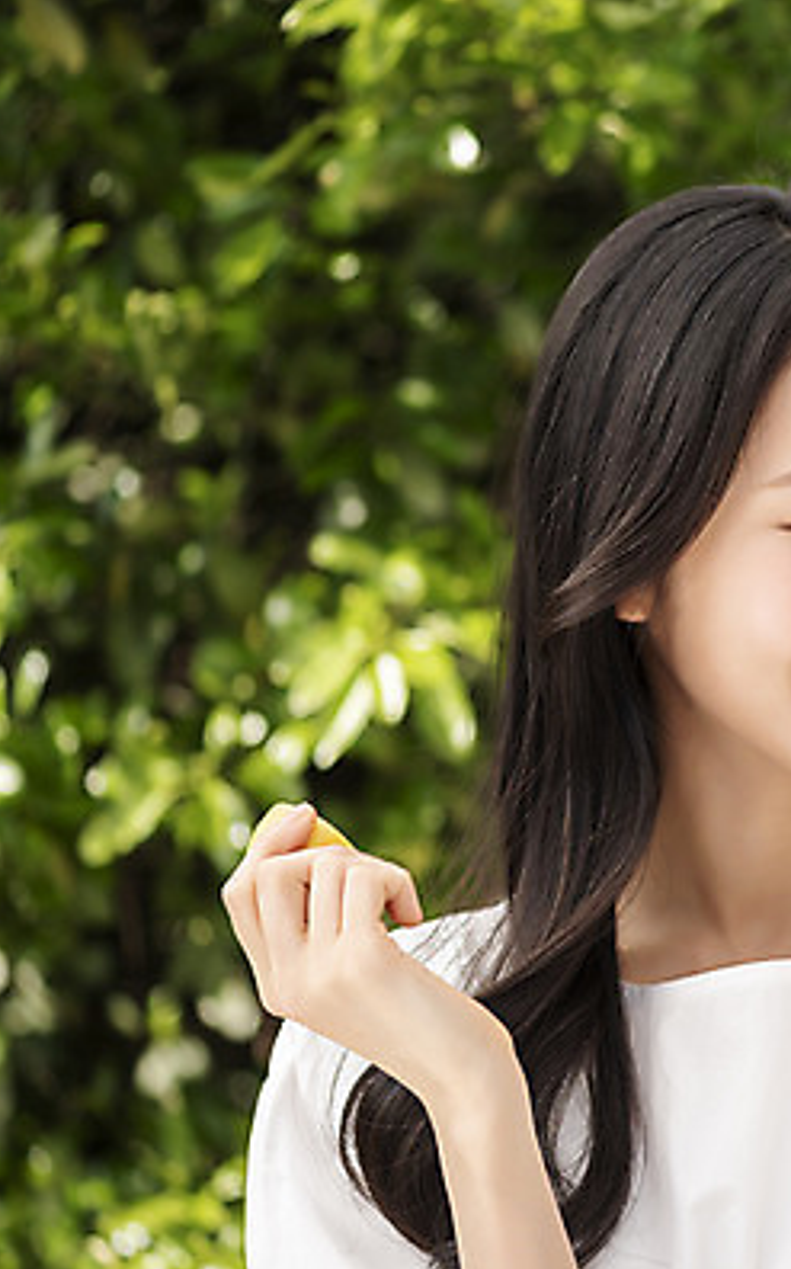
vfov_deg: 12.9
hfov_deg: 8.0
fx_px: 5596
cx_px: 882
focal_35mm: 162
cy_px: 638
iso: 100
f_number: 4
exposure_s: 1/400
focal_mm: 105
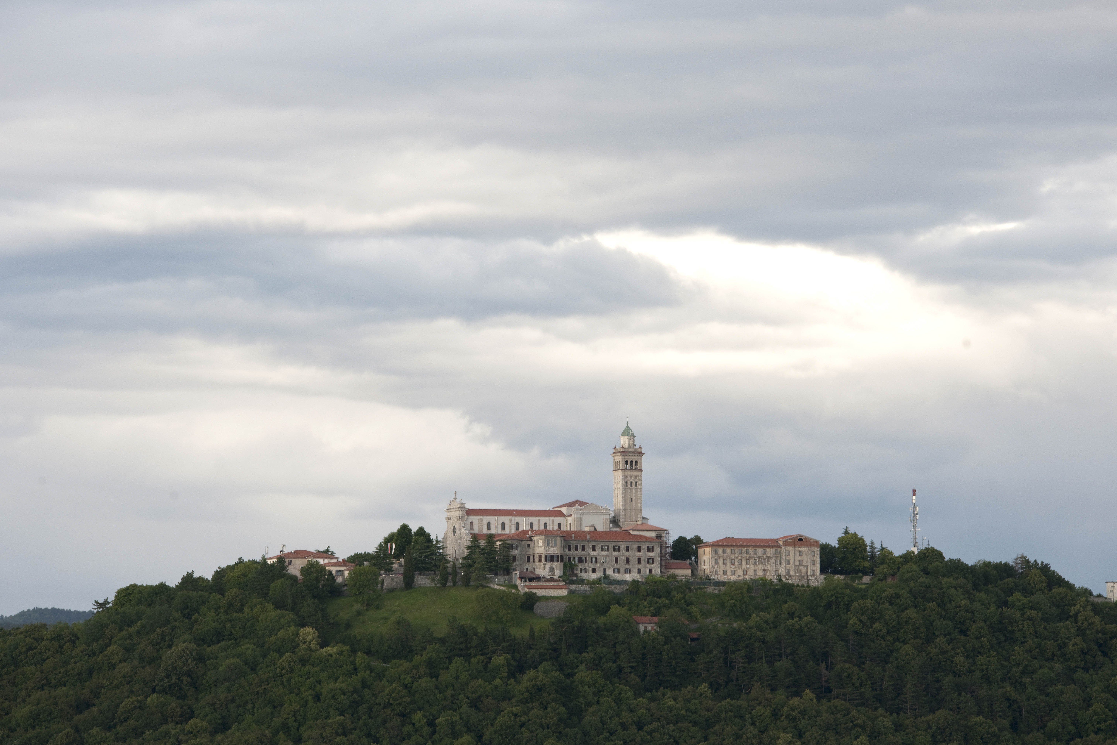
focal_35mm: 210
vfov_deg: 6.5
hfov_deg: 9.8
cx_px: 558
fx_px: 6515
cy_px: 372
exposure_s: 1/250
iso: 400
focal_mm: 210
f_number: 8
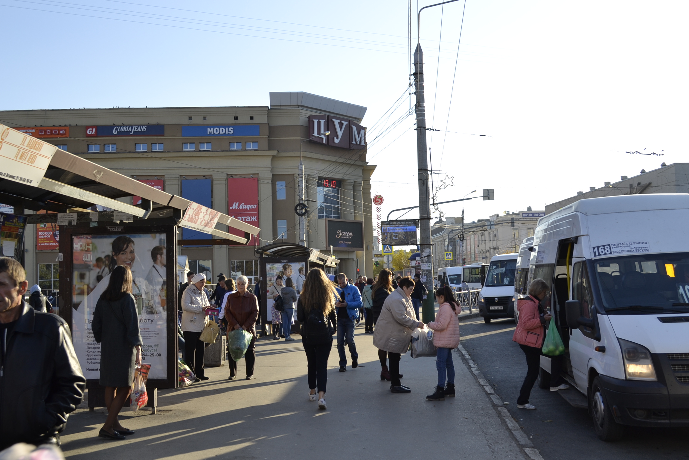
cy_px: 230
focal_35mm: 39
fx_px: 746
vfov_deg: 34.2
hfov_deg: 49.6
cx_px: 344
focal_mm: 26
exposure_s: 1/160
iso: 100
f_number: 6.3
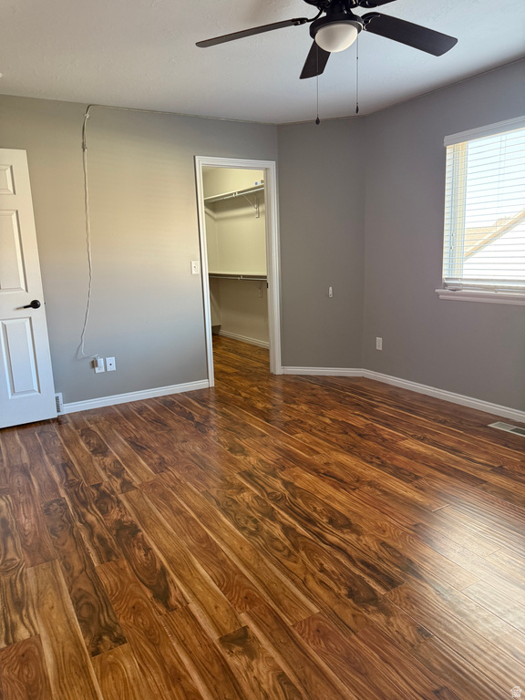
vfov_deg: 71.6
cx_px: 262
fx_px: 485
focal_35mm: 24
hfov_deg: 56.8
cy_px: 350
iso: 250
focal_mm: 6.76
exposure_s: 1/60
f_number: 1.78
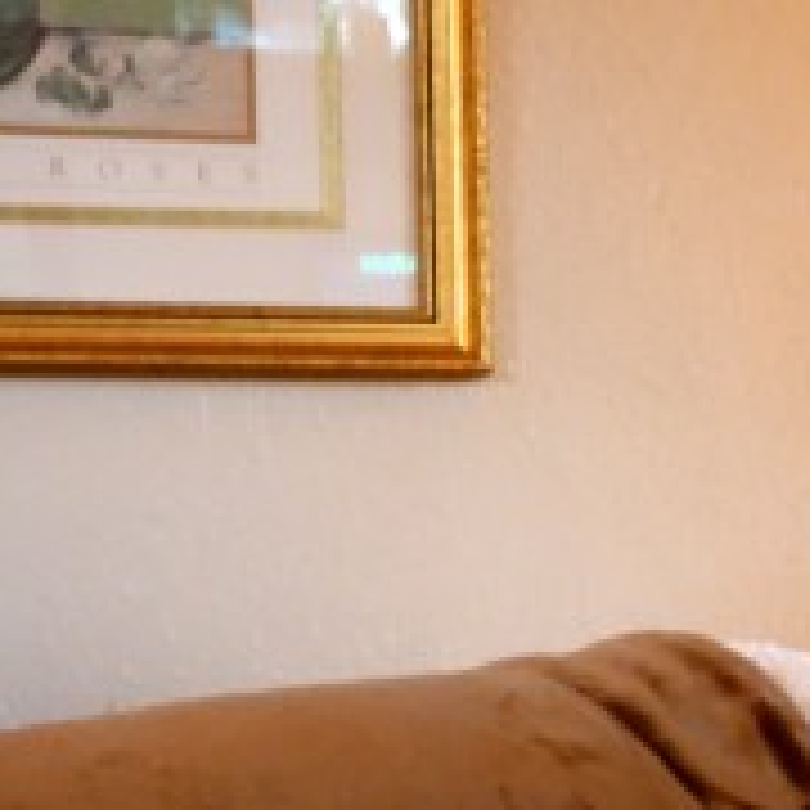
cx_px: 1570
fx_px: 5083
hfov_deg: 8.7
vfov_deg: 9.1
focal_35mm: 192
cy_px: 763
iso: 1600
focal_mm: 21.53
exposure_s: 1/13
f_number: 3.5
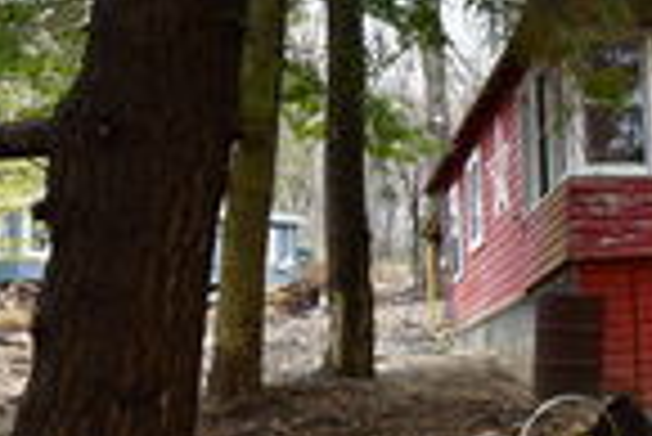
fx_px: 1088
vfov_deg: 22.7
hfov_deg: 27.7
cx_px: 850
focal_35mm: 60
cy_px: 222
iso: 250
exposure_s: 1/100
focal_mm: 17
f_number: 5
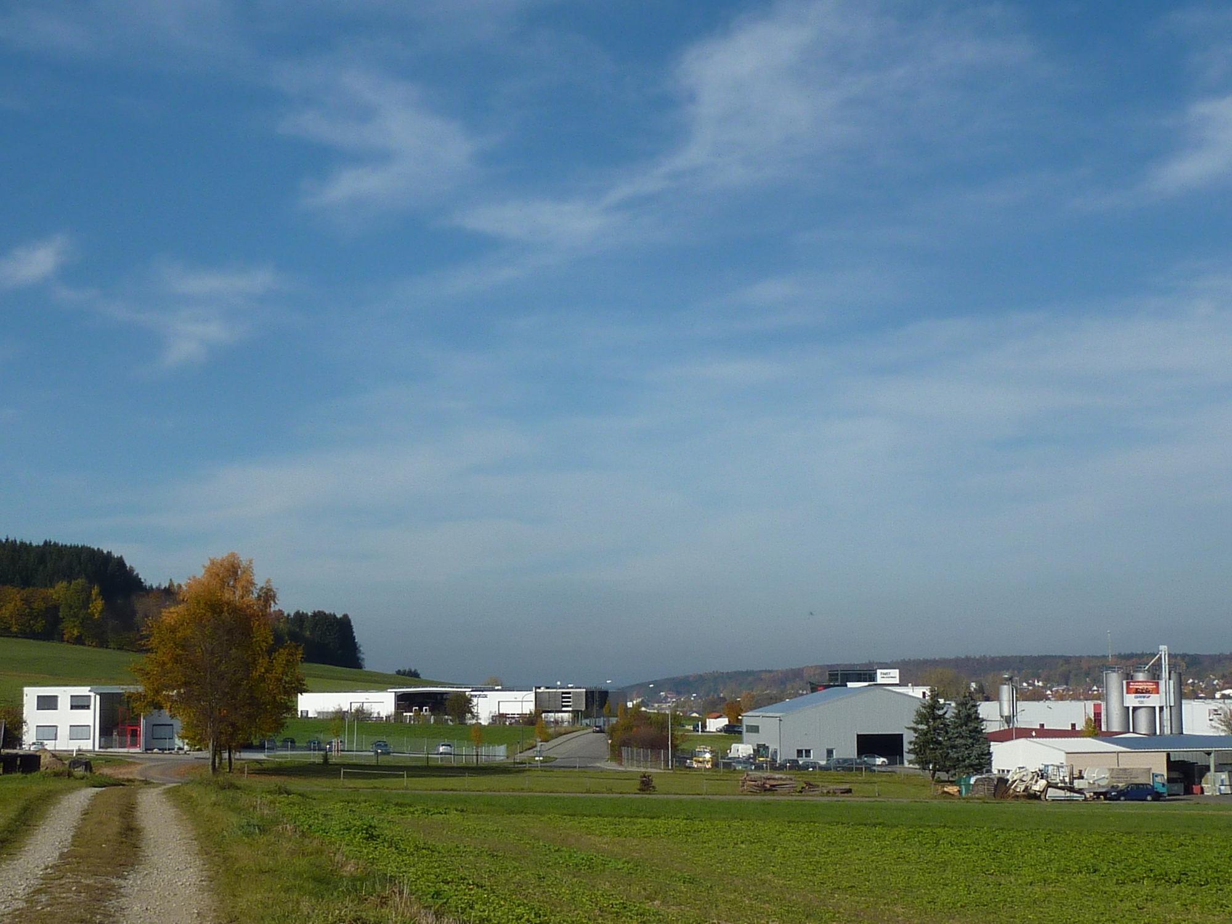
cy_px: 462
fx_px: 2064
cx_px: 616
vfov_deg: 25.2
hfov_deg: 33.2
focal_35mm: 58
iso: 80
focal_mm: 5.3
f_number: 5.6
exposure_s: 1/800
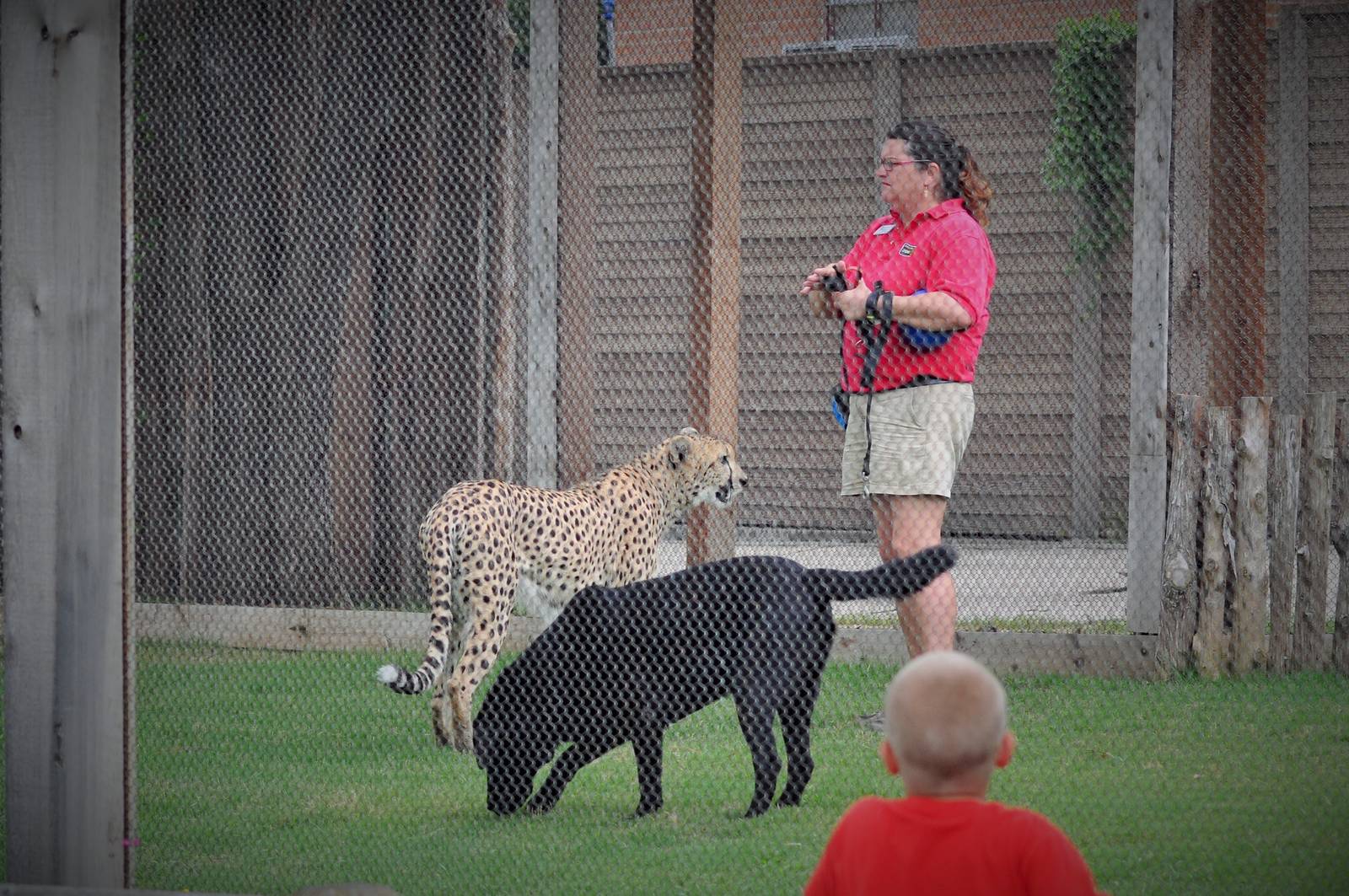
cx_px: 674
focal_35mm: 105
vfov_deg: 13.0
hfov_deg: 19.5
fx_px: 3930
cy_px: 448
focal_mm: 70
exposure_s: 1/320
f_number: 4.5
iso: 400
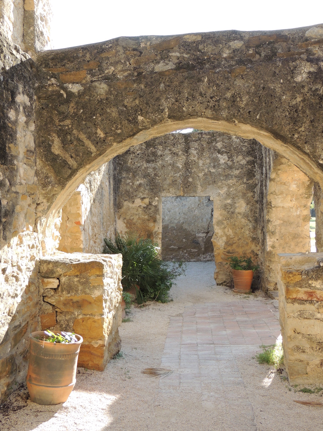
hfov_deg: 36.0
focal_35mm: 40
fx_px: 498
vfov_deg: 46.8
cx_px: 162
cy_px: 216
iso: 180
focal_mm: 7.1
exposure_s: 1/250
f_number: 3.3
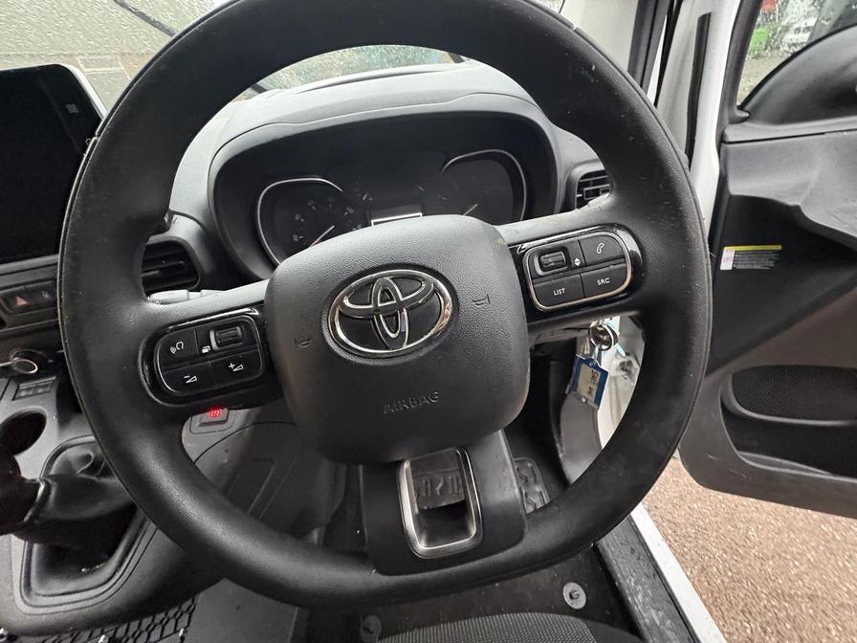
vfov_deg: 85.7
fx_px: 347
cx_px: 428
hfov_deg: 102.1
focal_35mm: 14
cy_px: 322
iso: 800
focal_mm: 2.22
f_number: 2.2
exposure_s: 1/41
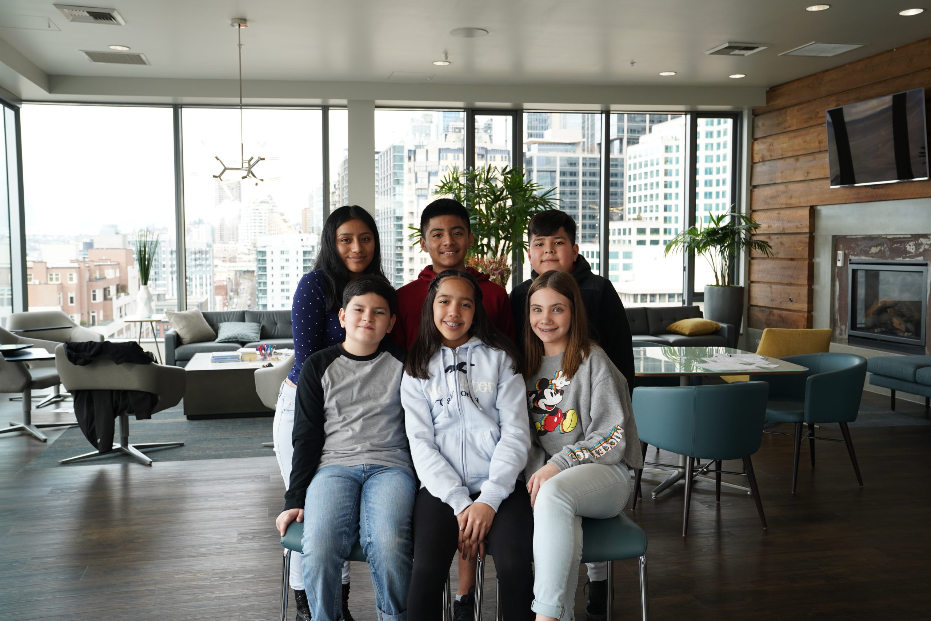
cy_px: 310
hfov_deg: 55.8
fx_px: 879
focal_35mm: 34
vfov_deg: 38.9
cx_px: 466
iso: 640
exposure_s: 1/100
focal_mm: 34
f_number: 6.3
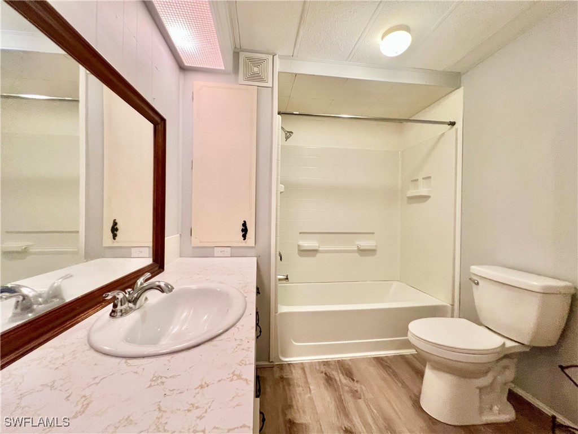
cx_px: 289
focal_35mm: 13
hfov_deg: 106.2
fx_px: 217
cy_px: 217
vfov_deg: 89.9
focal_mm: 1.57
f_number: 1.8
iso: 250
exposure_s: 1/60
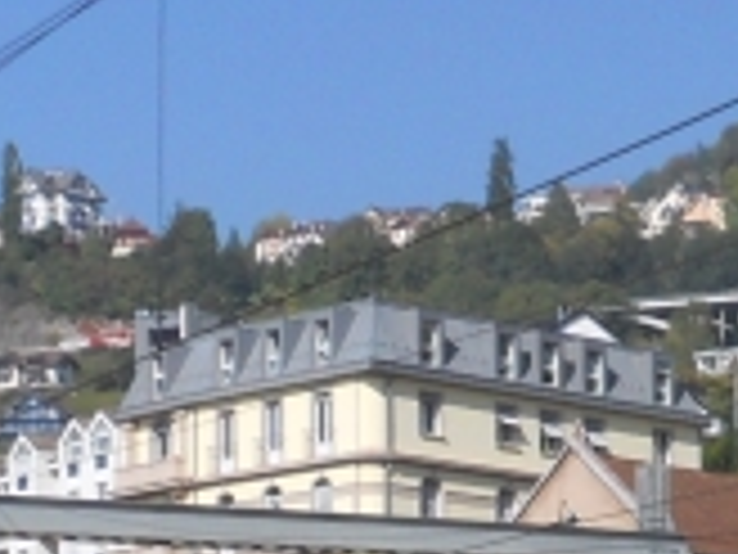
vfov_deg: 8.3
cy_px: 878
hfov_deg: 11.3
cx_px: 558
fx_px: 3731
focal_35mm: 175
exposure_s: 1/400
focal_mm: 5
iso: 80
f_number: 5.4
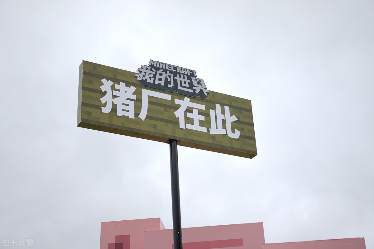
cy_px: 124
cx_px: 187
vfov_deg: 24.6
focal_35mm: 55
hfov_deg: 36.3
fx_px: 571
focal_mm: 55
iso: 50
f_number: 1.8
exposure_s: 1/500
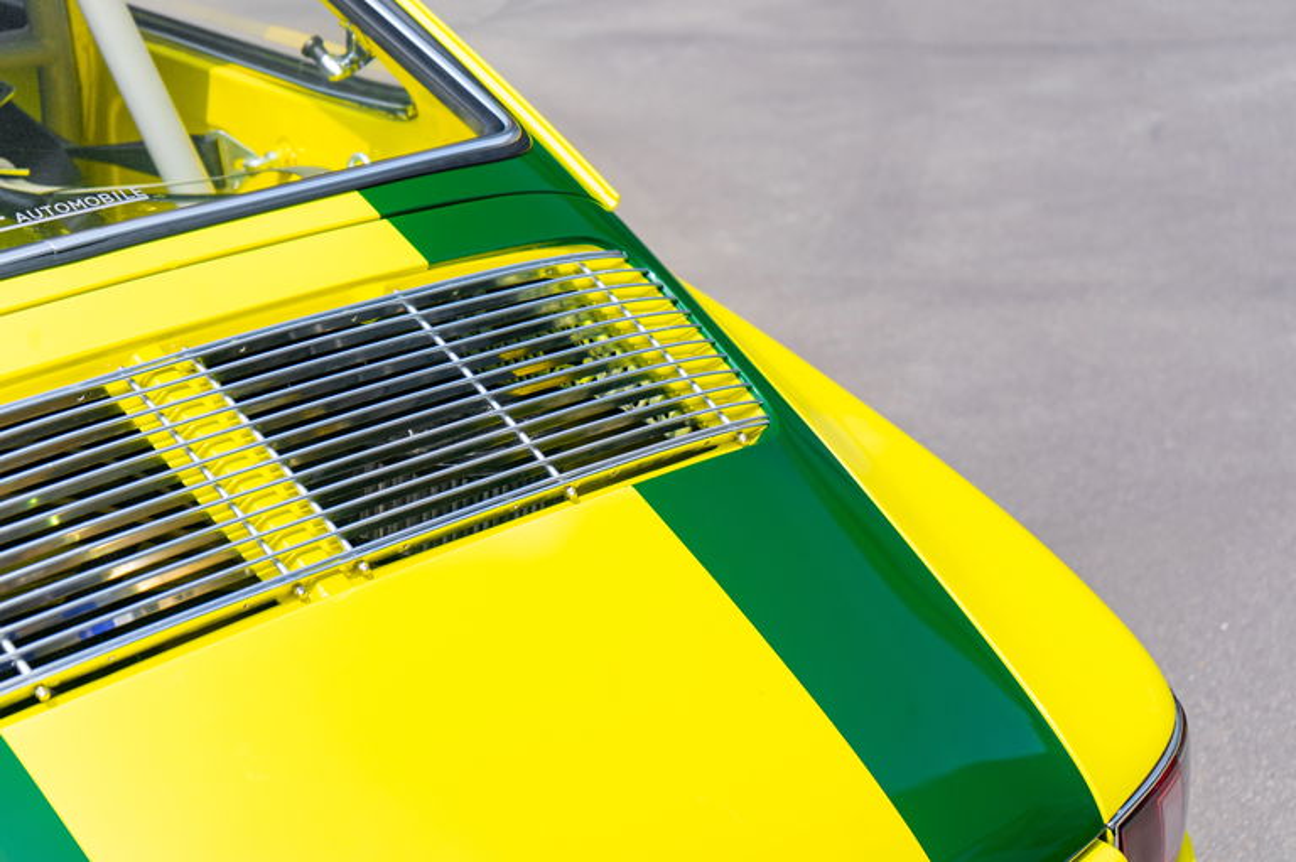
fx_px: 2518
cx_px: 648
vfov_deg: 19.4
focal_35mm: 70
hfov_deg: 28.9
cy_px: 431
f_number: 5.6
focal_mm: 70
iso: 50
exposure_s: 1/125
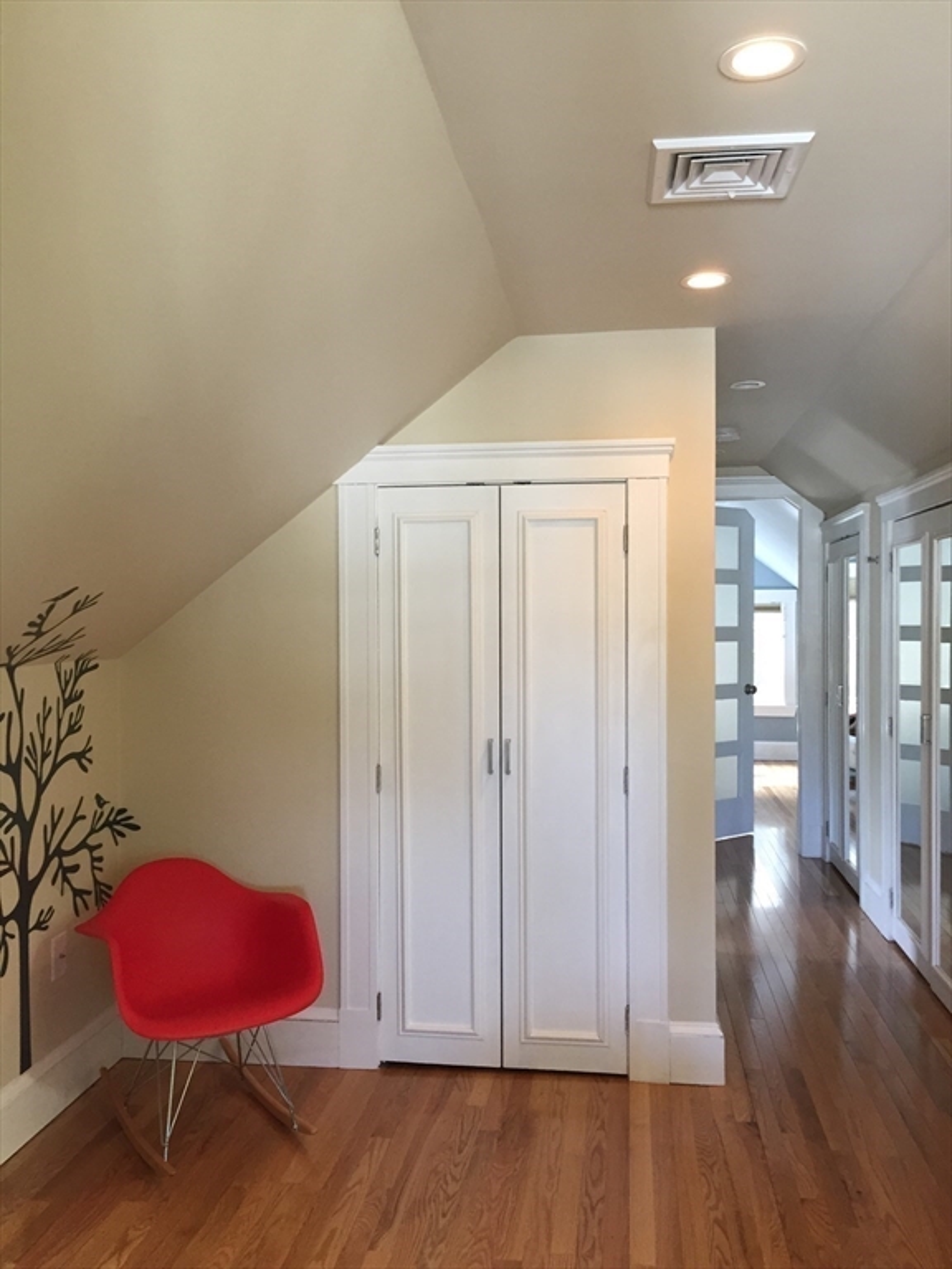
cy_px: 634
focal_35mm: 29
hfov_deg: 48.2
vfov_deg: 61.7
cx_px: 476
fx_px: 1063
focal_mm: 4.15
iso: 100
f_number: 2.2
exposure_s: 1/30
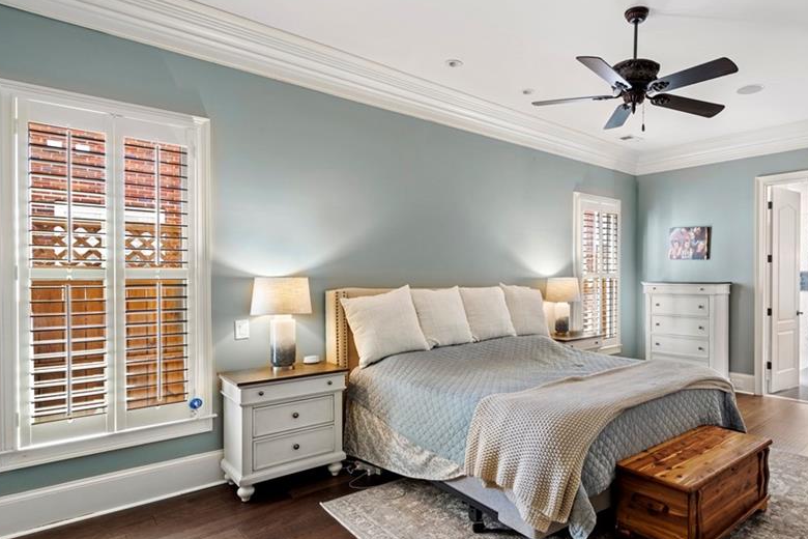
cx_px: 515
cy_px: 282
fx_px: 471
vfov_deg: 59.5
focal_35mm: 21
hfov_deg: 79.4
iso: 400
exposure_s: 1/1.67
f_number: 8
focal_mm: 16
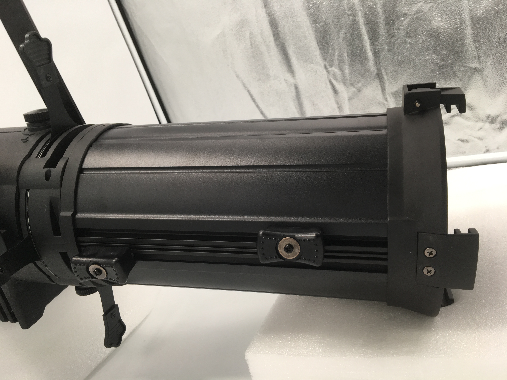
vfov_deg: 48.2
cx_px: 254
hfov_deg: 61.7
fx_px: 425
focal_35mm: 29
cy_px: 190
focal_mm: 4.15
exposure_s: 1/100
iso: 40
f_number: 2.2
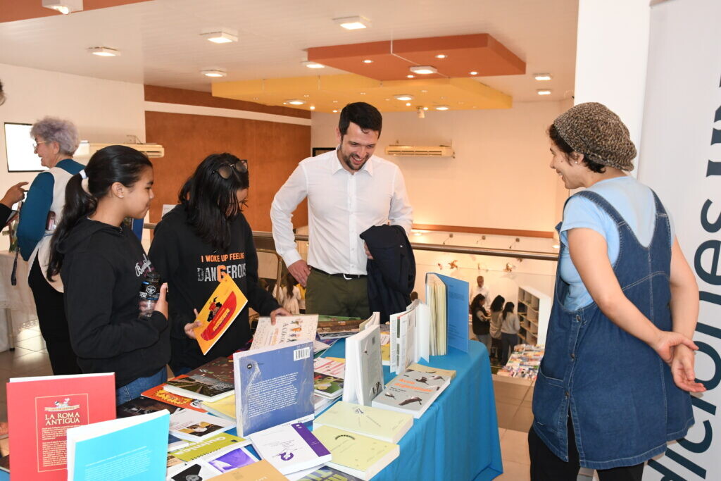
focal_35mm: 30
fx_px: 601
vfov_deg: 43.6
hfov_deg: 61.9
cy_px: 240
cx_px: 360
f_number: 5.6
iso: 2000
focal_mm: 20
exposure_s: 1/80
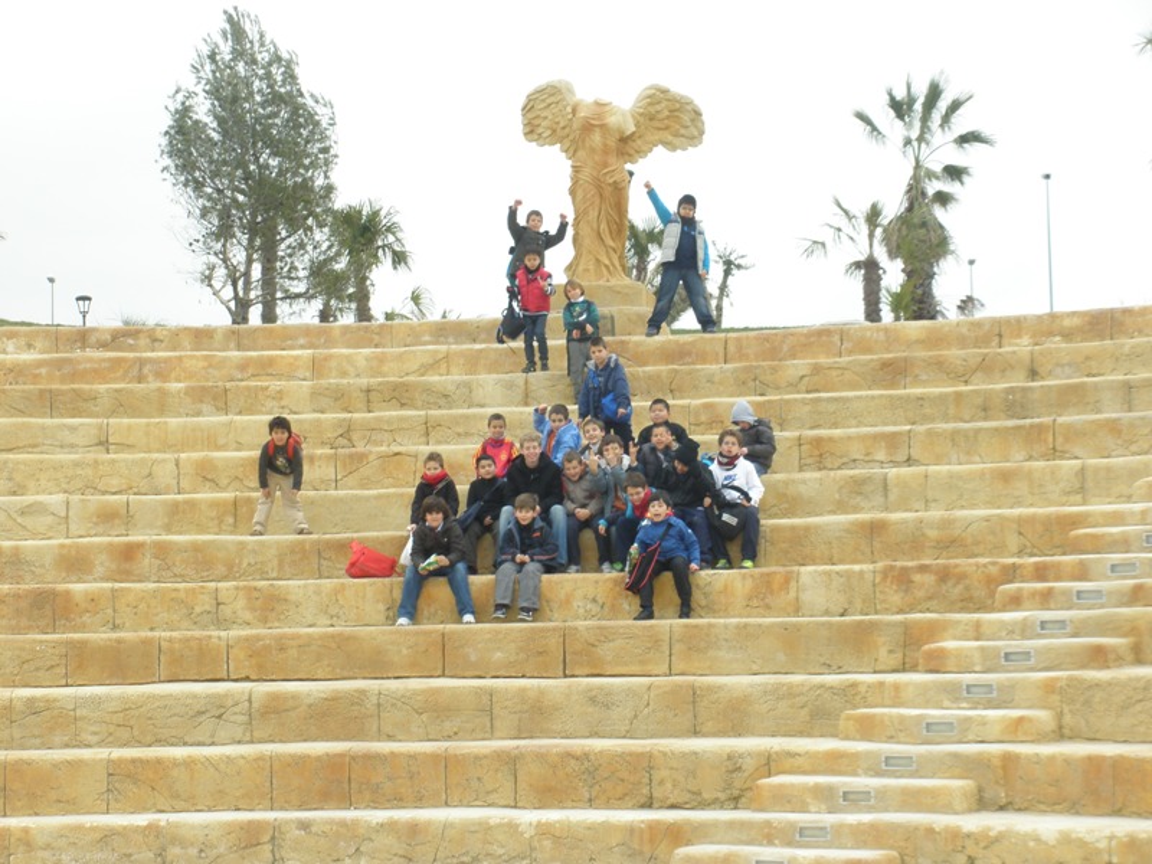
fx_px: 2696
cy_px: 432
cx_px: 576
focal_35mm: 81
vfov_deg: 18.2
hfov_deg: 24.1
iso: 64
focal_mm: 14.1
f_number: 4.8
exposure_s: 1/100
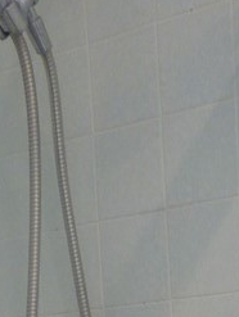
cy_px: 569
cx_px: 109
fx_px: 1102
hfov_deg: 12.4
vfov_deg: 14.4
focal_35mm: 120
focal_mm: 5.2
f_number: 3.3
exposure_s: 1/30
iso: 125
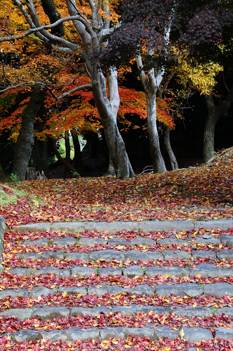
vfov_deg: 26.0
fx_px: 759
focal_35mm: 78
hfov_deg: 17.4
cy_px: 176
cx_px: 116
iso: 1250
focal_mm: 52
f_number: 9
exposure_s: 1/320
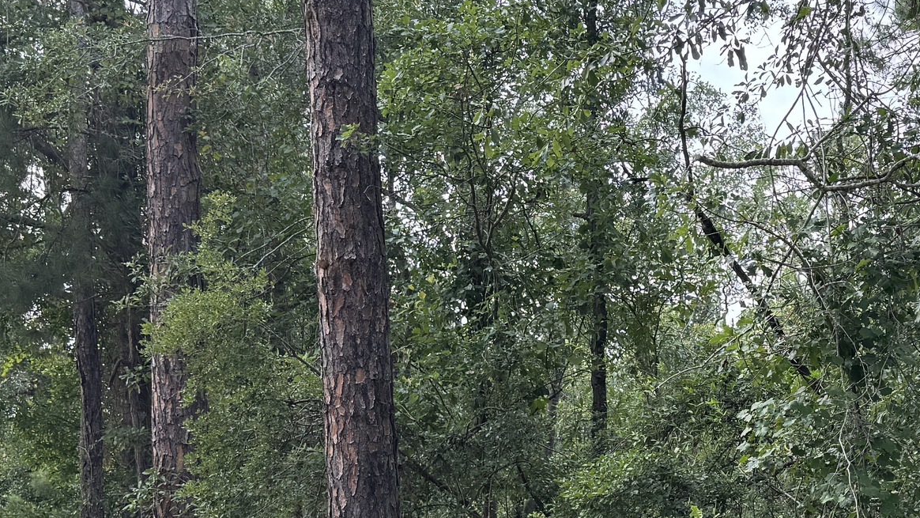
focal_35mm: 69
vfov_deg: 17.2
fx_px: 1683
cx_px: 702
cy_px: 475
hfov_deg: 30.0
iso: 80
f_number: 1.78
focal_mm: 6.76
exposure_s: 1/474
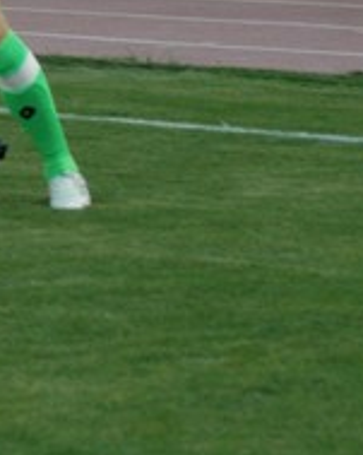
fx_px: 4986
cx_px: -219
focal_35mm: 371
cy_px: -48
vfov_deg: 5.2
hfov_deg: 4.1
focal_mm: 78
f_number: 5
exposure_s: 1/320
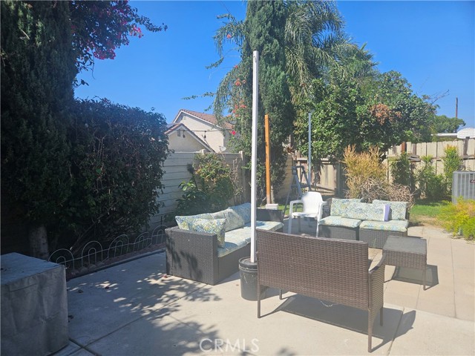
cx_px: 238
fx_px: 316
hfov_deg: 73.9
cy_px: 178
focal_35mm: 23
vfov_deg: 58.9
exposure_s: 1/1654
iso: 25
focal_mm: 5.4
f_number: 1.8
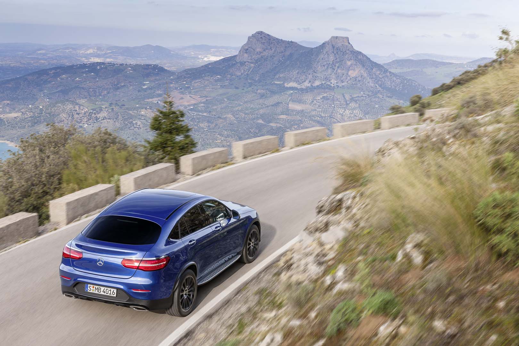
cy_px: 173
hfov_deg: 35.6
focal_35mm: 56
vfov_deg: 24.2
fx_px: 807
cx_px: 260
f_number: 16
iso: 100
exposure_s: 1/10
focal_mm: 56
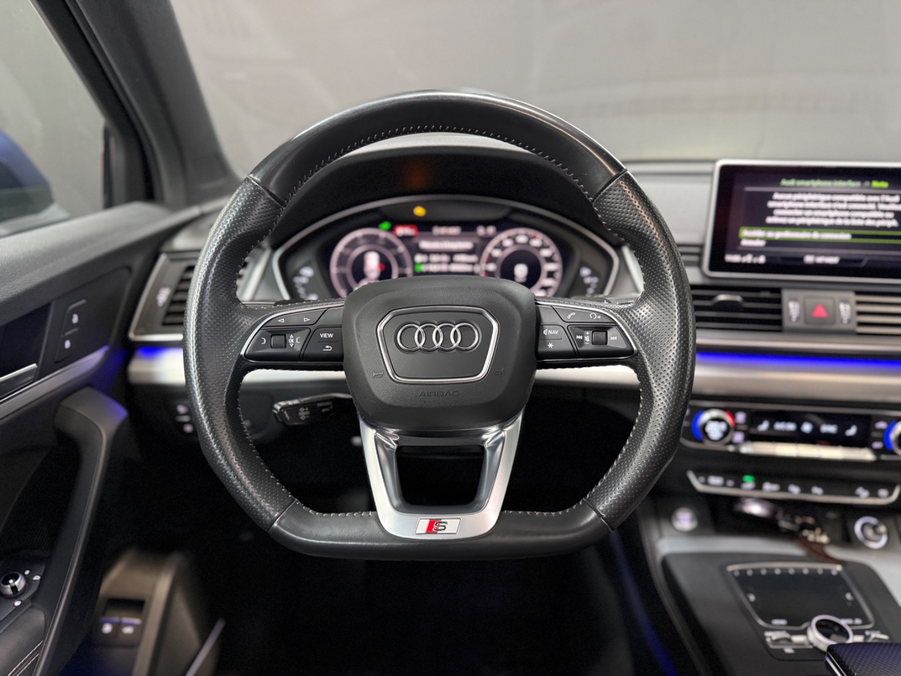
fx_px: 625
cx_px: 450
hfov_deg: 71.6
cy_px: 338
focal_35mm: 24
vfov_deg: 56.8
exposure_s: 1/33
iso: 640
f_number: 1.78
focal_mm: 6.76
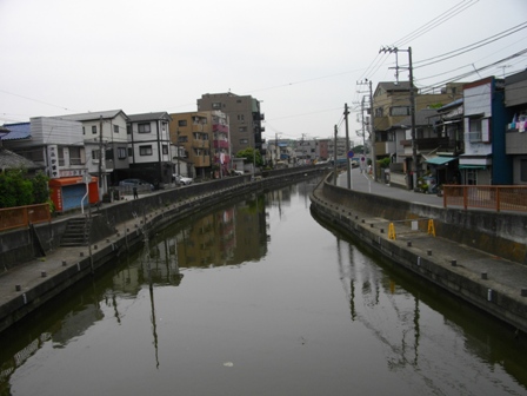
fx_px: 487
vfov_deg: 44.2
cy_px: 198
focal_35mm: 32
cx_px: 264
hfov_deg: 56.8
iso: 100
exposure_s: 1/500
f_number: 5.5
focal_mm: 5.7
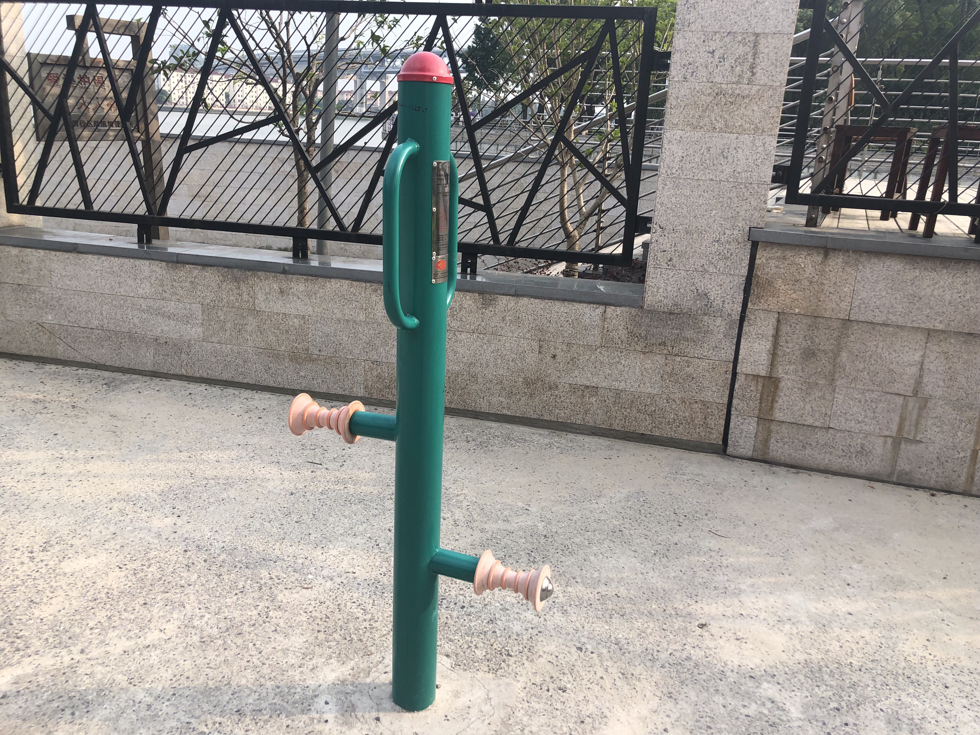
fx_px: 793
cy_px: 368
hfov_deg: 63.4
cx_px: 490
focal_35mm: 28
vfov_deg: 49.7
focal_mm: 4
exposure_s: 1/695
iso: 20
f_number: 1.8
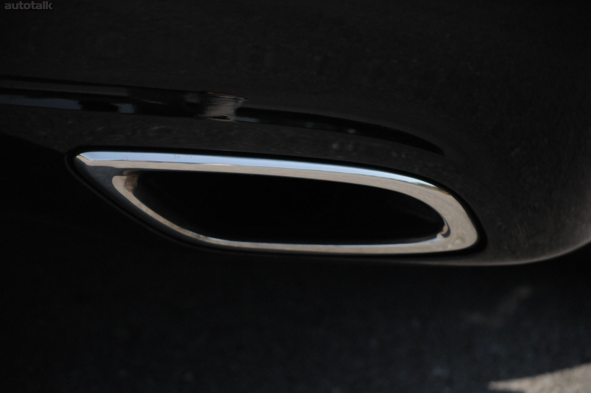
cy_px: 196
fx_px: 1968
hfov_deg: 17.1
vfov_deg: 11.4
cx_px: 296
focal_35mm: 120
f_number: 5.6
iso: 2000
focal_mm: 80
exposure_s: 1/6400
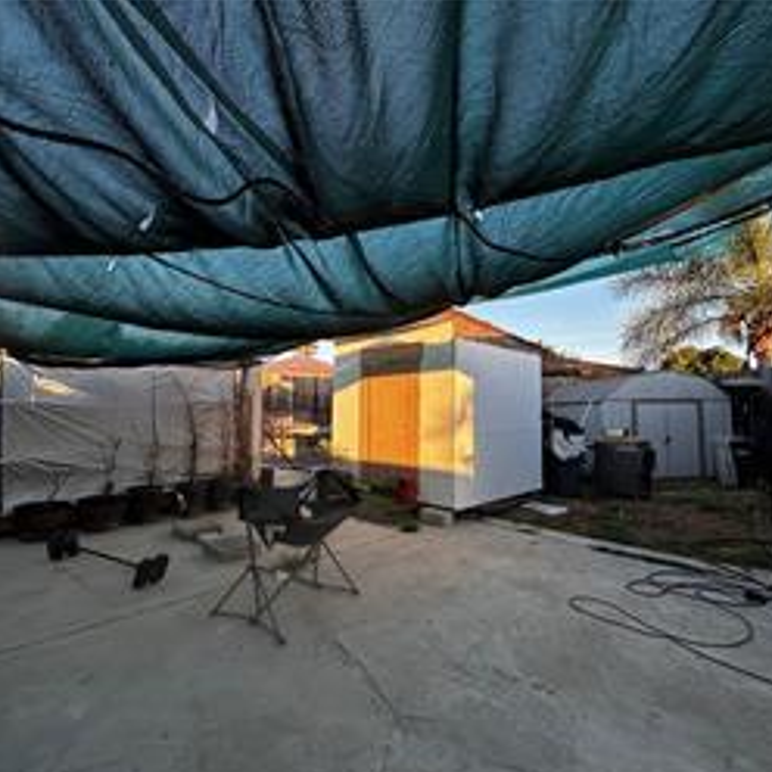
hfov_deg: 83.9
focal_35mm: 17
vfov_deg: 84.0
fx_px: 429
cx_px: 375
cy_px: 395
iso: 40
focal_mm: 2.22
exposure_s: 1/394
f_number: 2.2
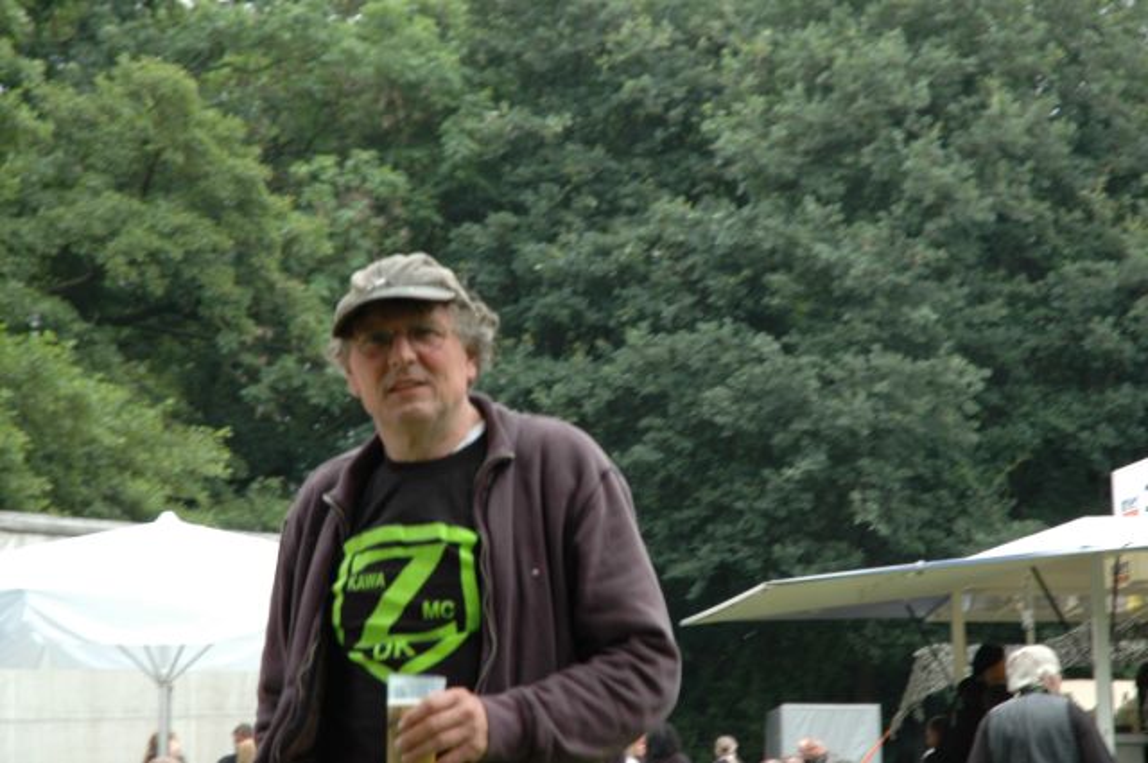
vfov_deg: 13.0
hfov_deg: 19.5
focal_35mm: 105
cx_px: 574
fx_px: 3344
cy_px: 382
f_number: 5.6
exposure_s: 1/80
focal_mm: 70
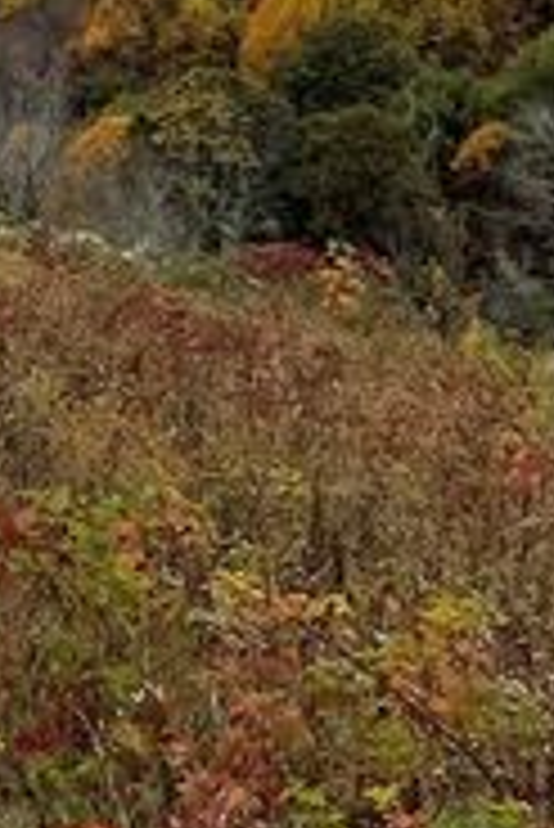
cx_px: -446
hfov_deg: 12.7
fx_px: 2258
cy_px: -520
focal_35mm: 98
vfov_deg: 17.9
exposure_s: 1/5376
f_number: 1.6
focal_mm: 5.1
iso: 32
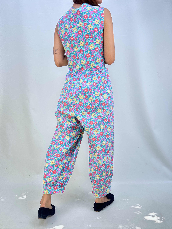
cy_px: 114
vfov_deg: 71.6
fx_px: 159
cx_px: 86
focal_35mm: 24
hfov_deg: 56.8
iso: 80
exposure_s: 1/377
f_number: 1.78
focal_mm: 6.86
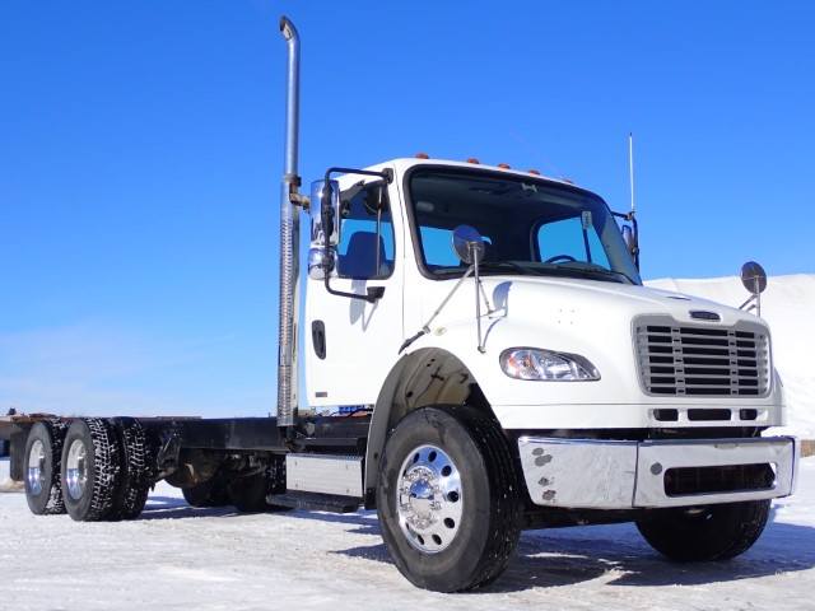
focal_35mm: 44
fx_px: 1036
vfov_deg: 32.9
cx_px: 408
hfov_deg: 42.9
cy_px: 306
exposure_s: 1/160
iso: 100
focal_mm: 7.84
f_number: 11
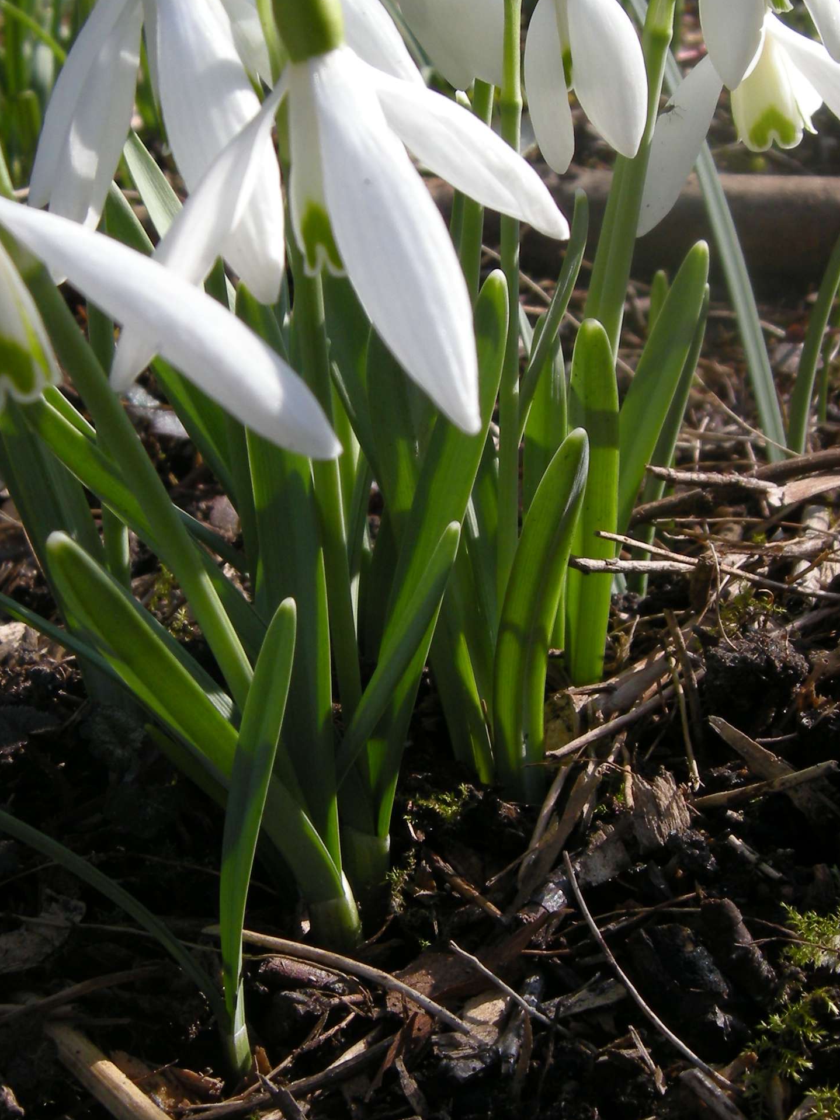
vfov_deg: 26.7
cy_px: 555
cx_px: 323
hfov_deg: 20.1
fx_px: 2362
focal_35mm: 73
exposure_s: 1/200
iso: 64
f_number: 4.8
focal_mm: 7.5
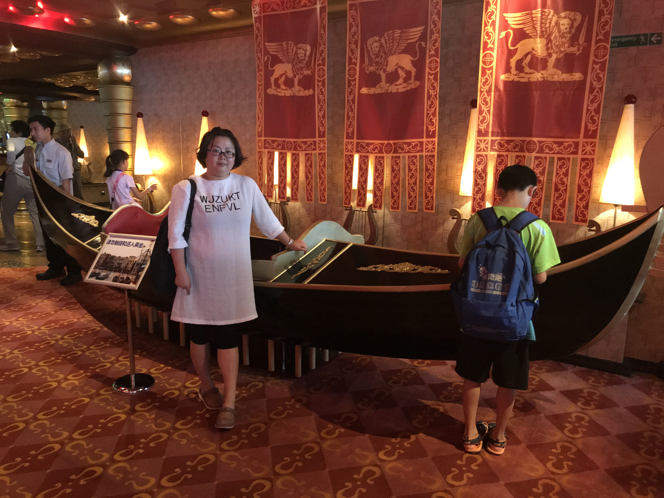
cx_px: 332
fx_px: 537
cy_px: 249
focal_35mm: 28
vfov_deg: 49.7
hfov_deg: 63.4
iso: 320
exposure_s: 1/15
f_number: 1.8
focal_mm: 3.99
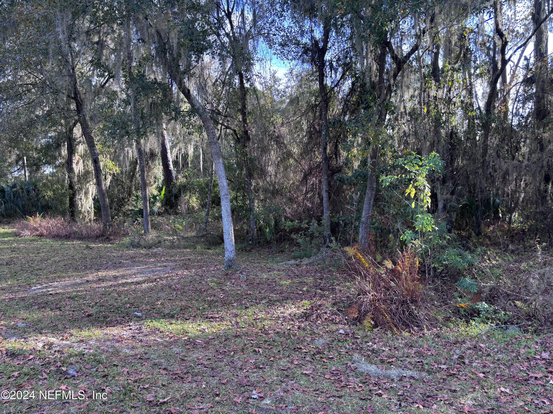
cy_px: 207
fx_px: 415
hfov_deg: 67.3
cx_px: 276
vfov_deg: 53.1
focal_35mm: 26
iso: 50
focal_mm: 5.96
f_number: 1.6
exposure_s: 1/297
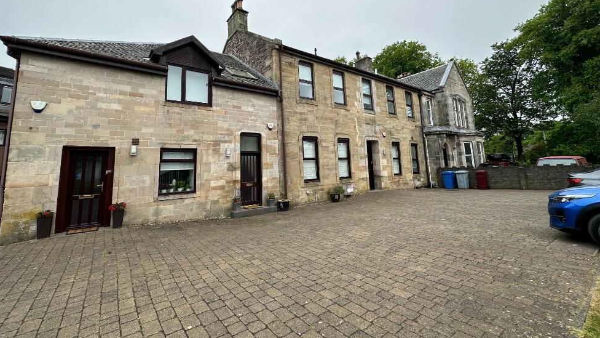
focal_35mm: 16
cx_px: 287
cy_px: 131
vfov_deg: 66.3
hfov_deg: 99.3
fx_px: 255
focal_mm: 2.22
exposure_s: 1/424
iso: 40
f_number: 2.2
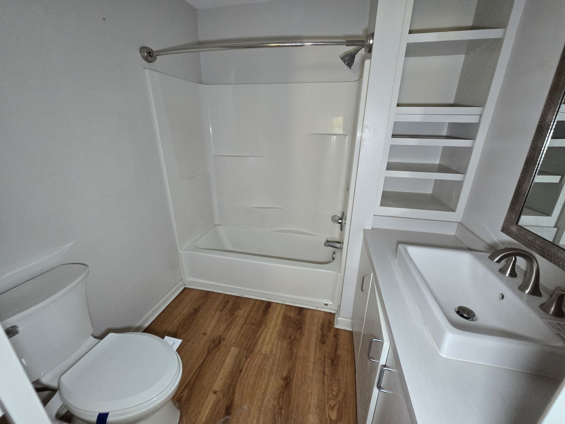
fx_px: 212
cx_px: 282
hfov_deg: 106.2
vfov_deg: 89.9
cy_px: 212
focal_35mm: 13
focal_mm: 2.2
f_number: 2.2
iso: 400
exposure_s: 1/60
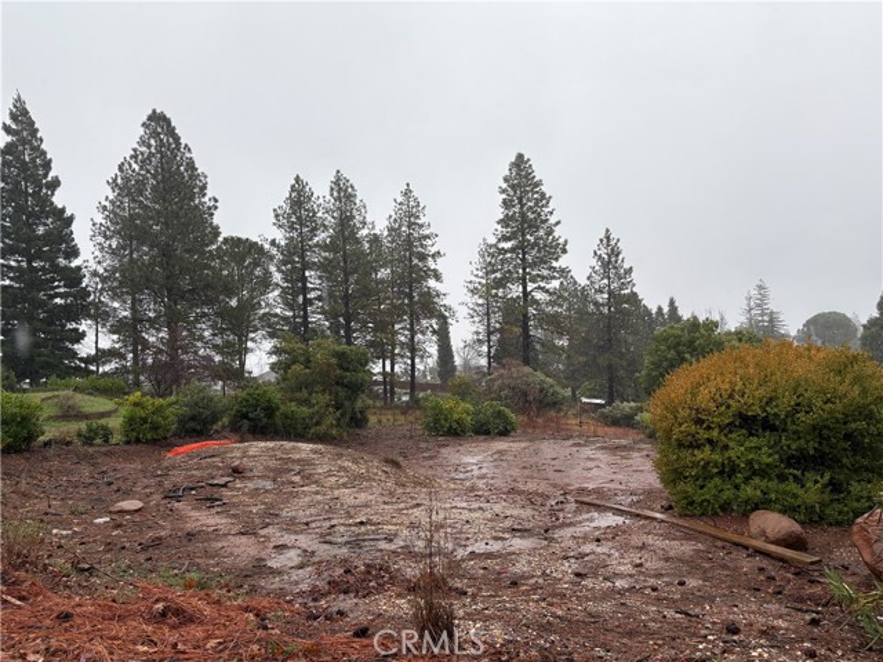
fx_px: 663
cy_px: 331
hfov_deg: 67.3
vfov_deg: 53.1
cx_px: 442
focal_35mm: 26
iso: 50
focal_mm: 5.96
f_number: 1.6
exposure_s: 1/472
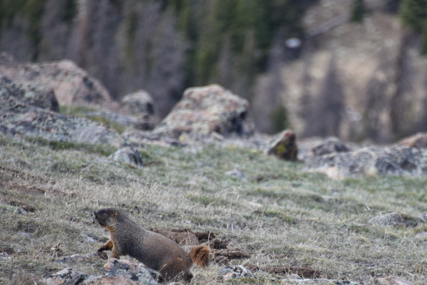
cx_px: 275
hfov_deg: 4.0
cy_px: 225
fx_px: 6062
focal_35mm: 511
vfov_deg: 2.7
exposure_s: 1/640
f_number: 5.6
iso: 640
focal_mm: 300
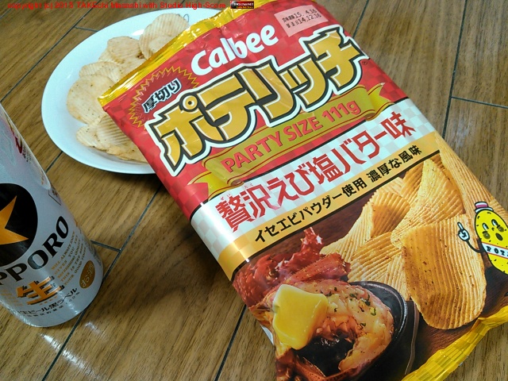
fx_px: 440
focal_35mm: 30
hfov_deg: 60.0
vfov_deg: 46.8
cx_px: 254
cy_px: 190
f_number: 2.4
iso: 400
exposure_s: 1/16.7
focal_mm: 4
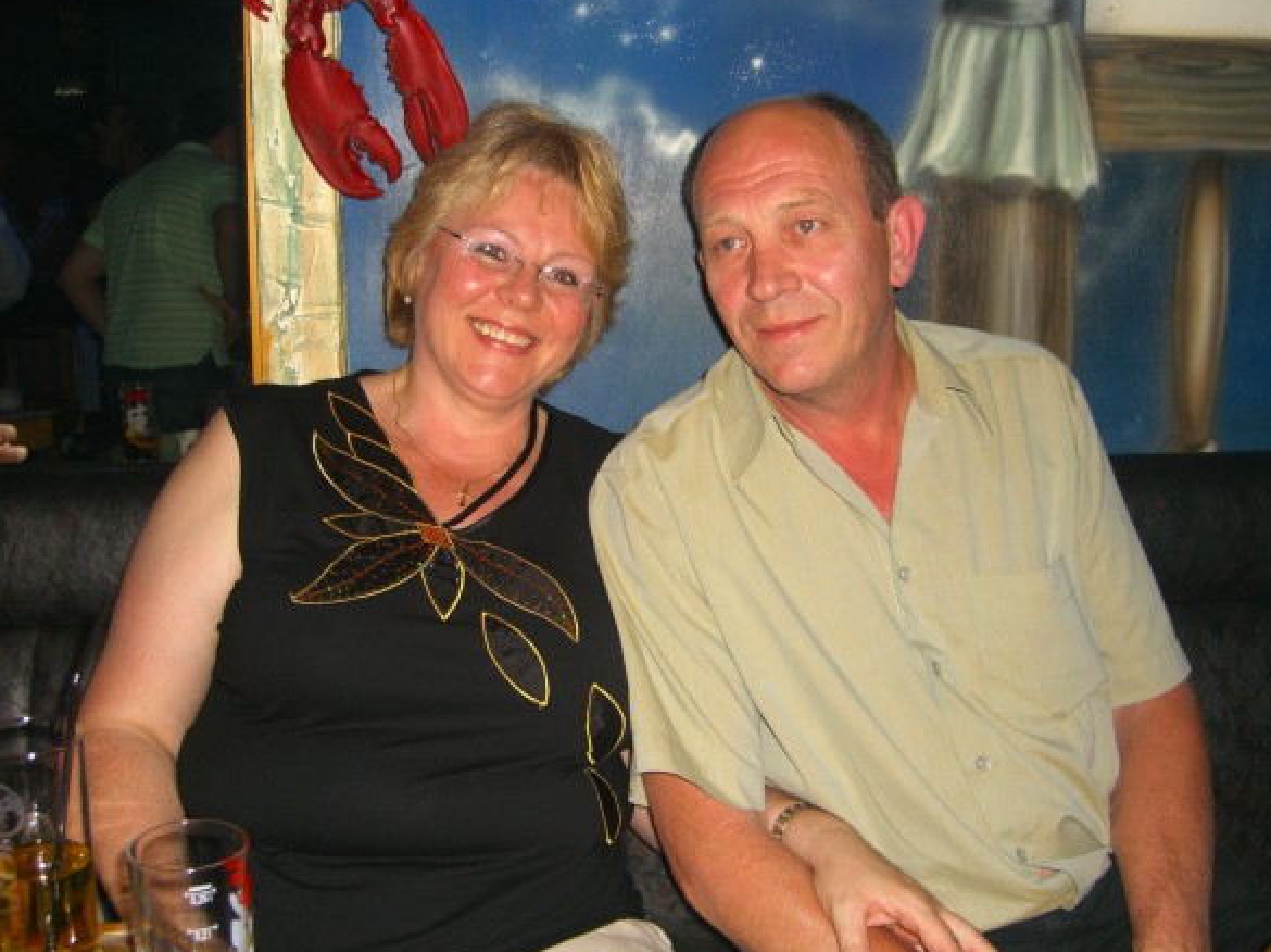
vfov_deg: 36.8
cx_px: 634
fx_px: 1431
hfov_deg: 47.9
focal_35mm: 39
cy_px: 476
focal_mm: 7.9
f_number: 2.8
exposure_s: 1/60
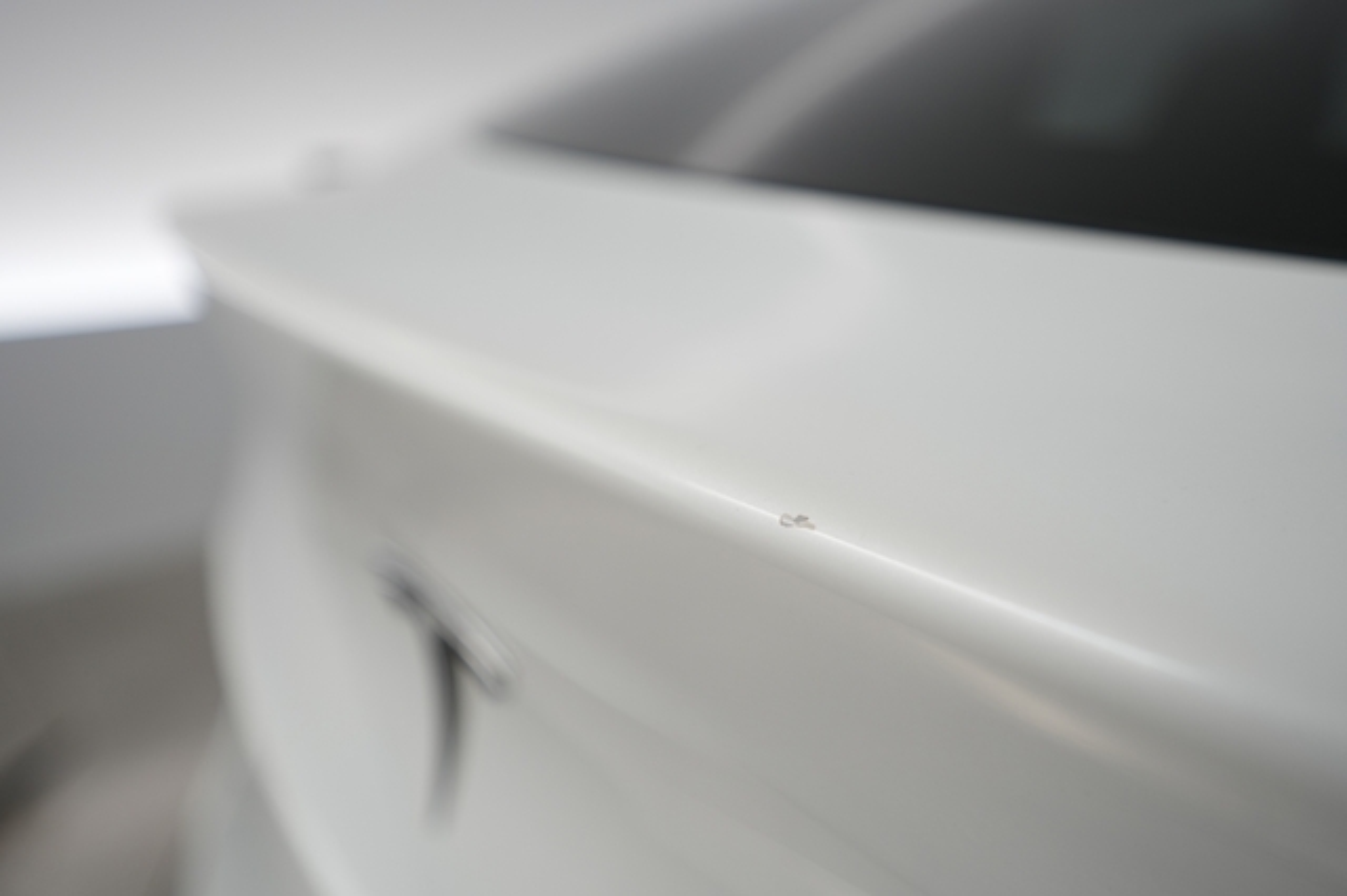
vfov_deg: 46.4
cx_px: 674
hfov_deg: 65.5
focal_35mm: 28
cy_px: 448
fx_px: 1047
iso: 320
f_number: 2.8
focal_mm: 28
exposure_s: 1/100
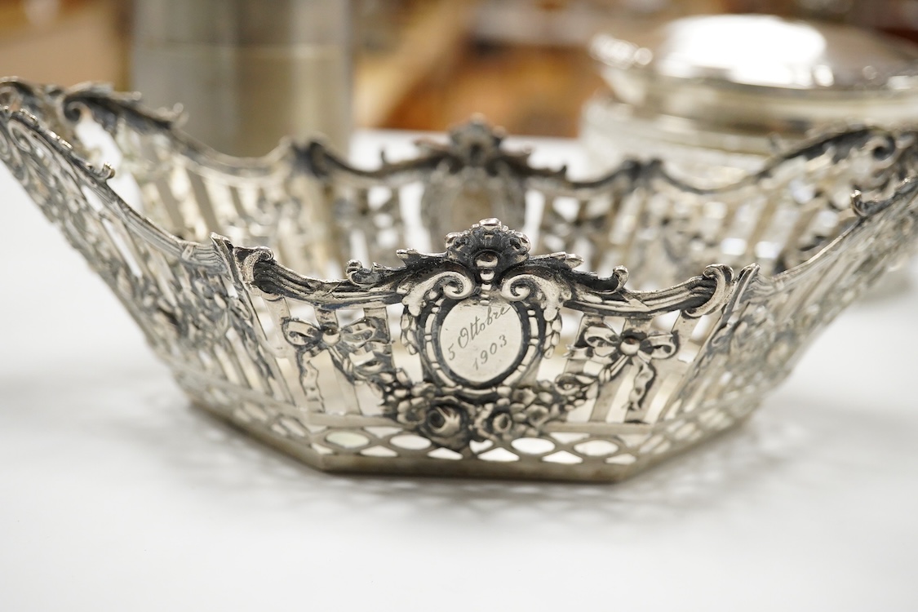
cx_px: 459
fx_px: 1147
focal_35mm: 45
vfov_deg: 29.9
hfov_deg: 43.6
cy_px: 306
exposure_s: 1/250
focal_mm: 30
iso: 2500
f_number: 7.1
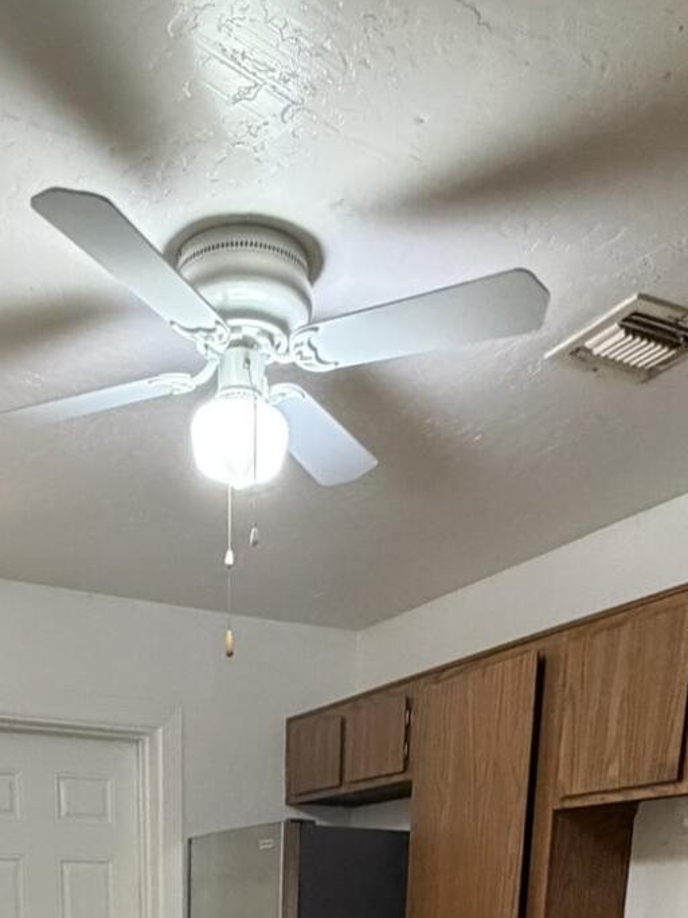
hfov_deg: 34.9
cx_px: 245
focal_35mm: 41
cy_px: 1263
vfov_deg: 31.7
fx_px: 1087
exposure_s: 1/60
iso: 500
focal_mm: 2.22
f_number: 2.2
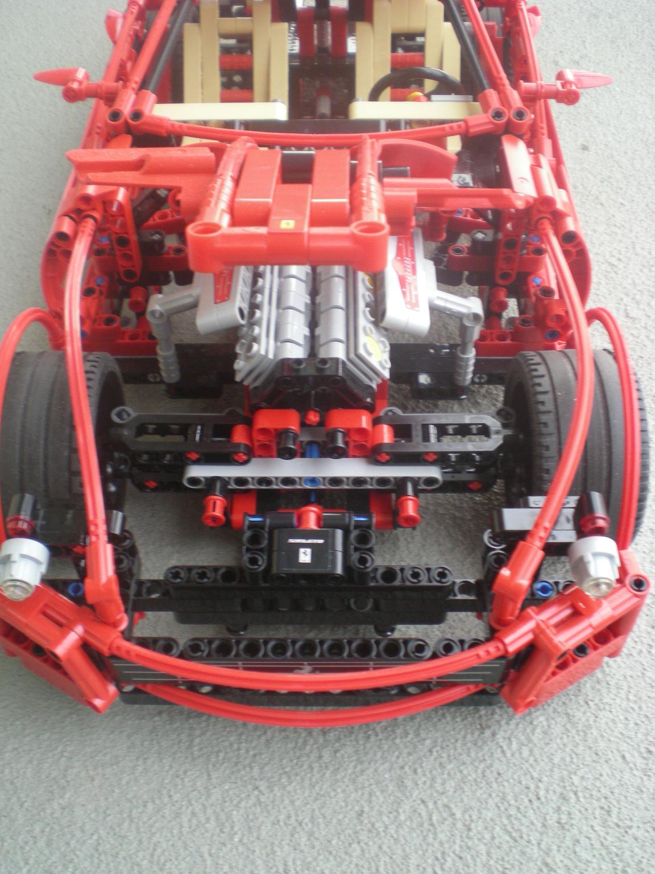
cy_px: 437
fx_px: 959
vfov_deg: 49.0
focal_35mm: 38
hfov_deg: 37.7
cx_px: 328
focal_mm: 6.3
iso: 117
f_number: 3.1
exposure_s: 1/59.4
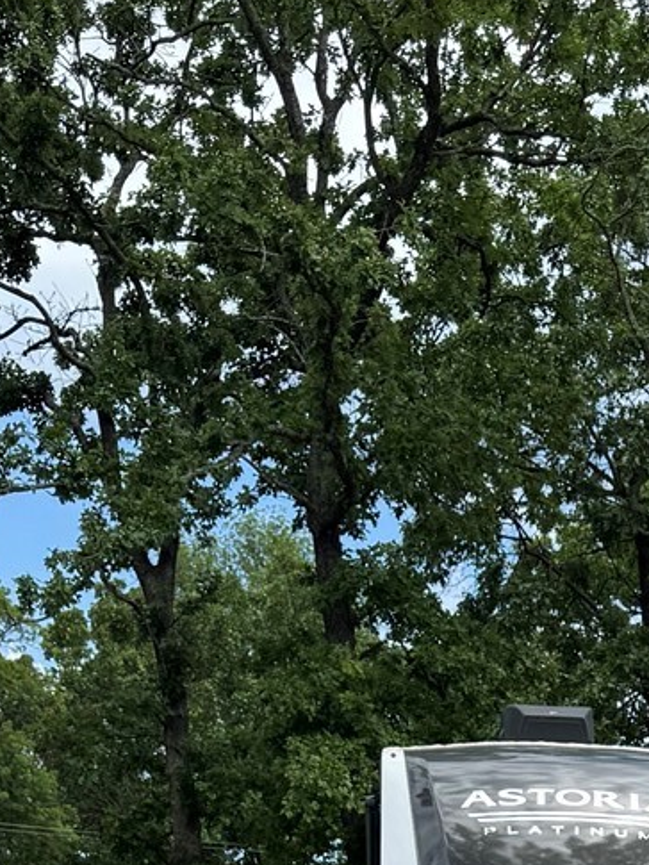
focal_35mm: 95
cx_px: 579
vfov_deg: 17.5
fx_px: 2374
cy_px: 1461
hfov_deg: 15.4
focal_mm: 6.76
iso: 80
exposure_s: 1/2710
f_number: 1.78
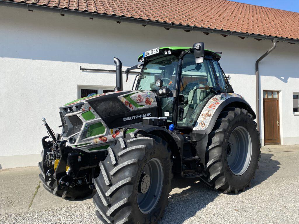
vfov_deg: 53.1
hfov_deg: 67.3
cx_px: 150
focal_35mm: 26
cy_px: 112
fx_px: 225
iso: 32
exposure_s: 1/2890
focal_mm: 4.25
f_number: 1.8
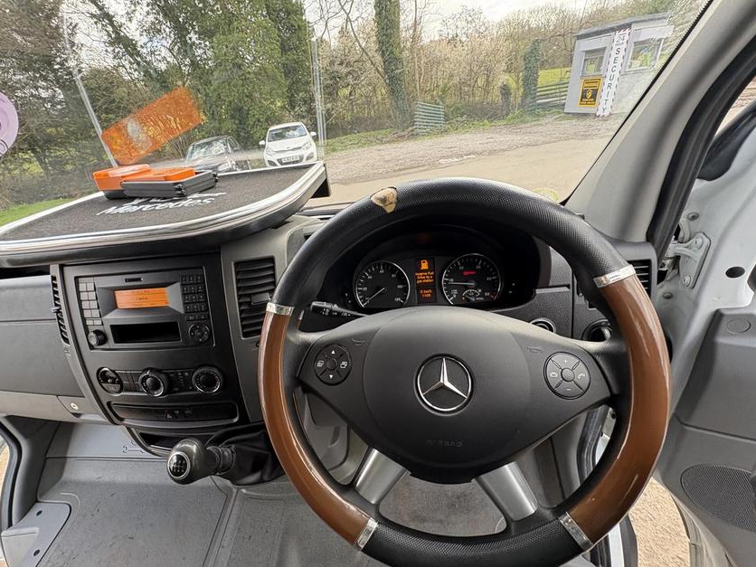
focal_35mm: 15
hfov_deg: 98.1
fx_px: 328
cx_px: 360
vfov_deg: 81.7
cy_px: 288
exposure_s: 1/99
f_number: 2.2
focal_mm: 2.22
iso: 125
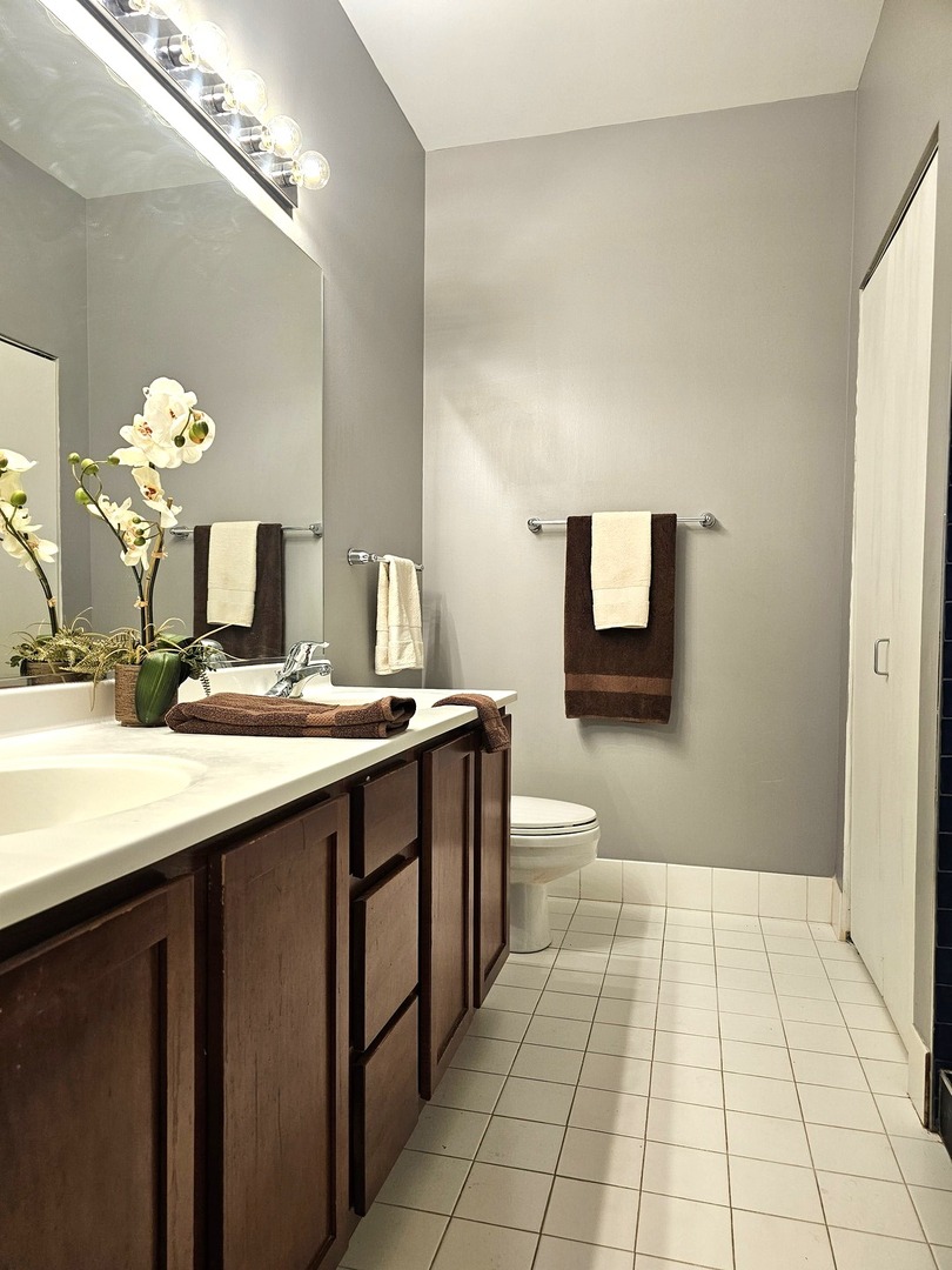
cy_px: 635
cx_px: 476
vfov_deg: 73.9
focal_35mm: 23
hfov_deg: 58.9
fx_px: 843
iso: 160
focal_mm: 6.3
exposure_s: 1/120
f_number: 1.7
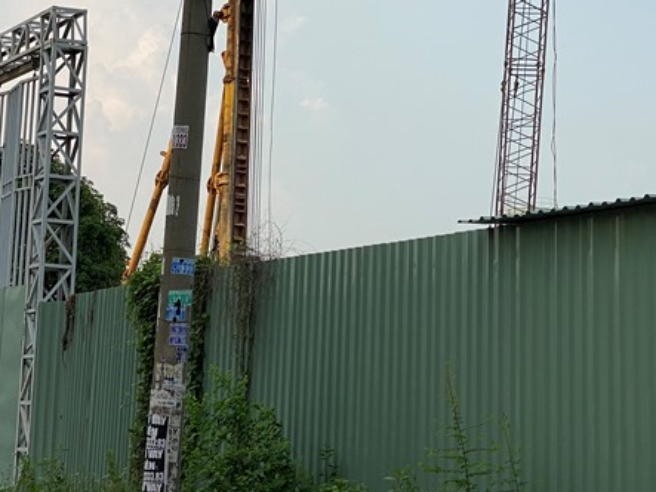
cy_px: 133
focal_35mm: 94
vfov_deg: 15.7
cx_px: 376
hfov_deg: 20.9
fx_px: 1781
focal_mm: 6
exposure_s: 1/786
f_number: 2
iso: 20
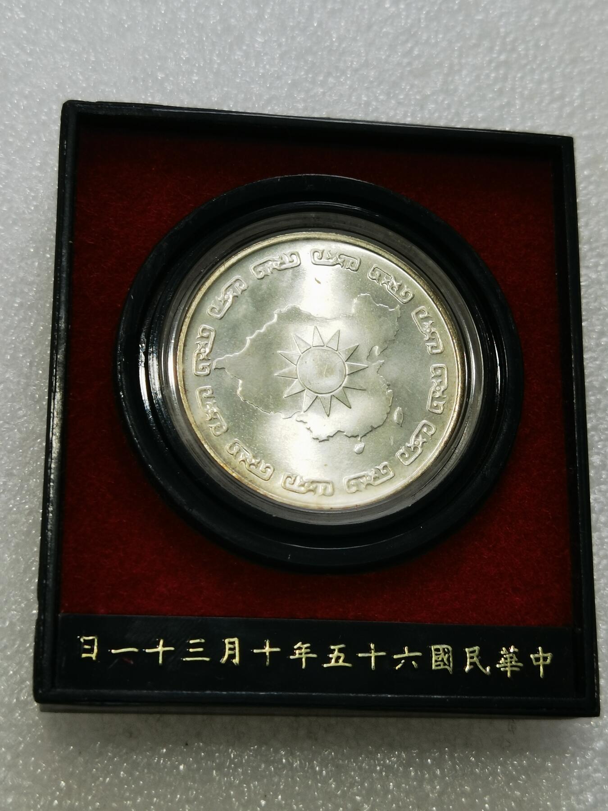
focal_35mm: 63
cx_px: 304
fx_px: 1475
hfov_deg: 23.3
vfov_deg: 30.7
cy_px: 406
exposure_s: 1/100
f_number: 1.9
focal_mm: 6.67
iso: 50
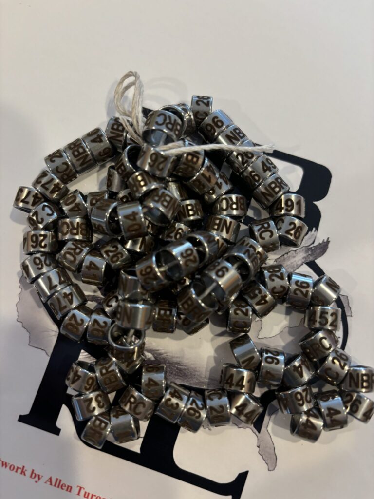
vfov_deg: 67.3
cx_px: 187
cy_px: 250
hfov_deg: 53.1
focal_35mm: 26
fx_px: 375
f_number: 1.6
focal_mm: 5.96
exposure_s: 1/60
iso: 160
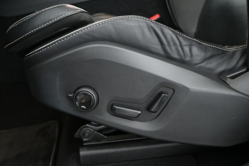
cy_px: 83
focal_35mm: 36
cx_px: 124
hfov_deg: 53.1
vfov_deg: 36.9
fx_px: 249
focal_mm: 24
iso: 4000
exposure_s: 1/40
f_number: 4.2
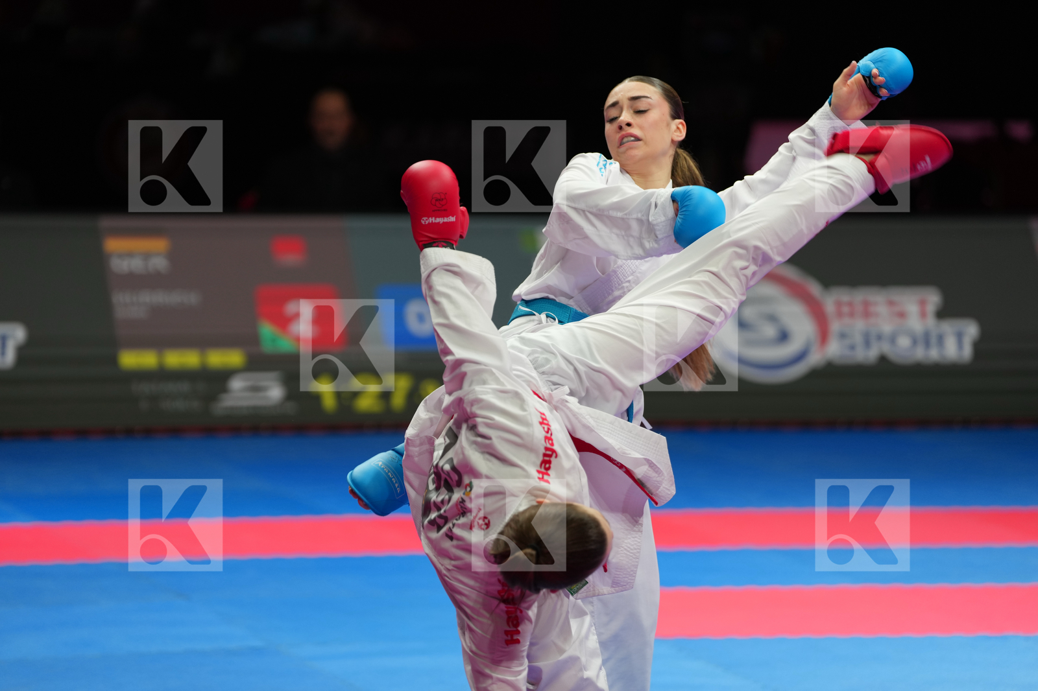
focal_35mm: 159
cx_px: 519
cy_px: 346
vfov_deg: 8.6
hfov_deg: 12.9
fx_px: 4583
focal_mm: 159
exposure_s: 1/1000
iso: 500
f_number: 2.8
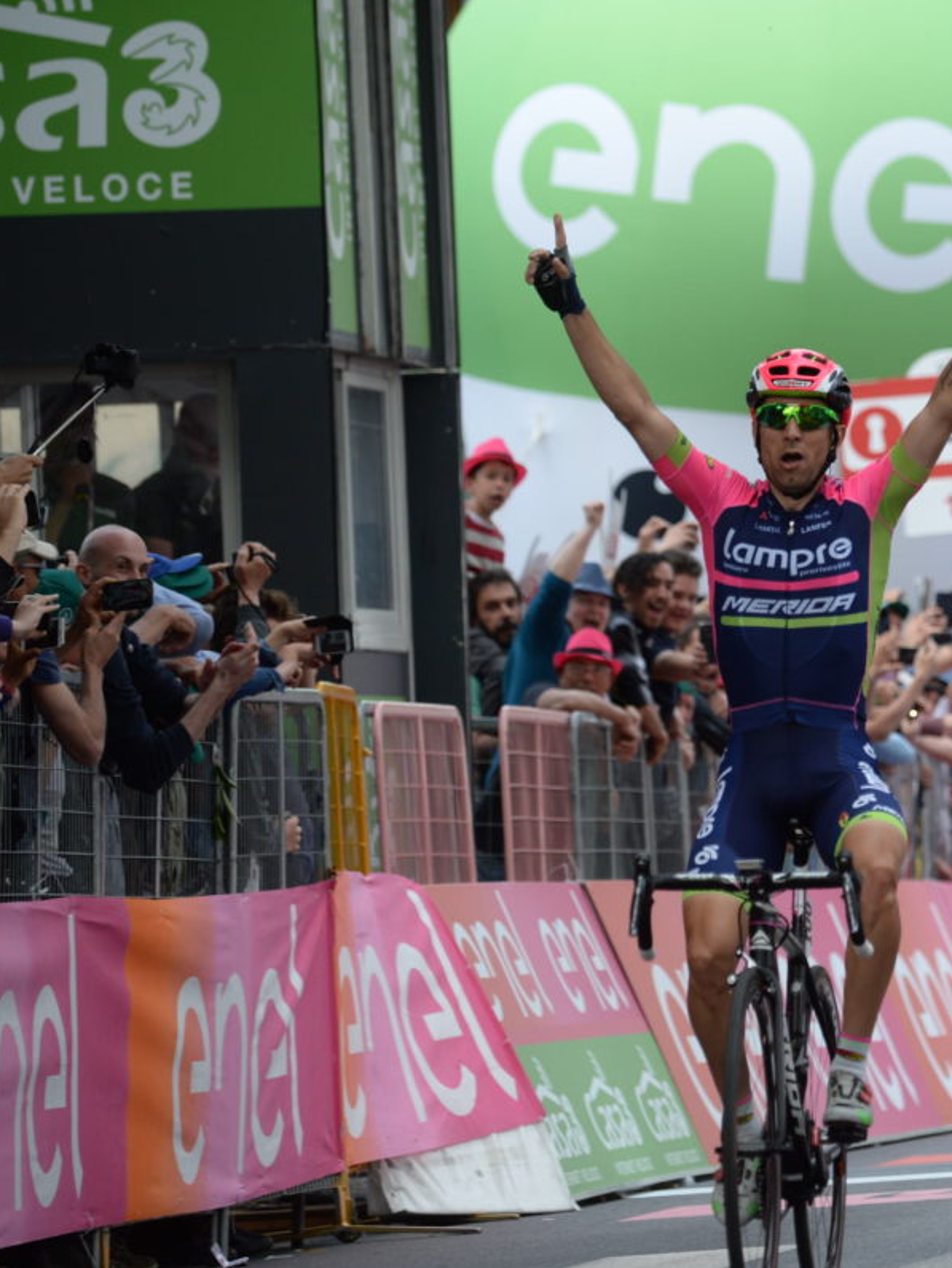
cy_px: 636
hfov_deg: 4.7
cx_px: 938
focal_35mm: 319
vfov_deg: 6.2
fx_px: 11688
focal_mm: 220
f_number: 5.3
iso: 560
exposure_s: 1/1000
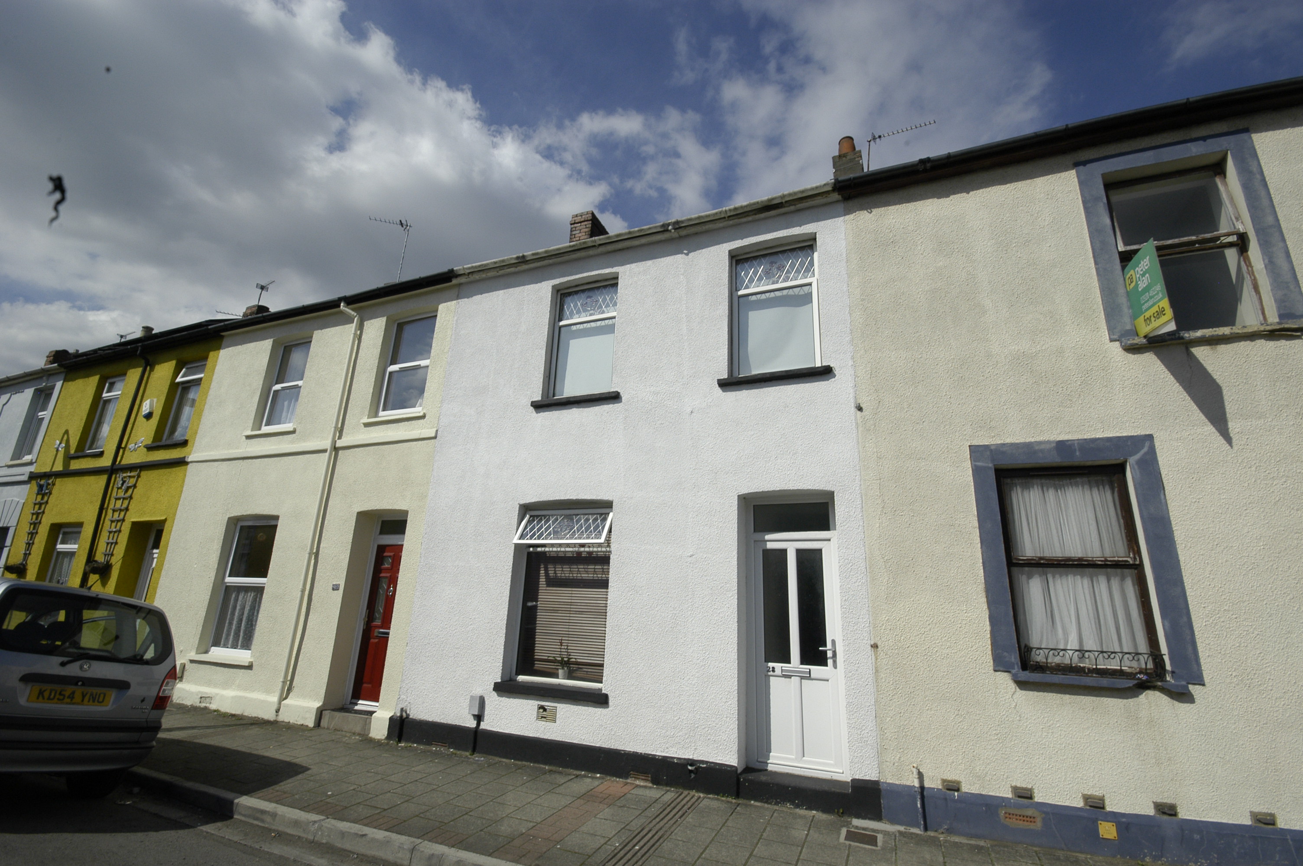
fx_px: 542
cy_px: 433
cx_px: 652
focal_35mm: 15
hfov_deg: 100.4
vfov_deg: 77.2
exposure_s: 1/640
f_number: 13
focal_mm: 10
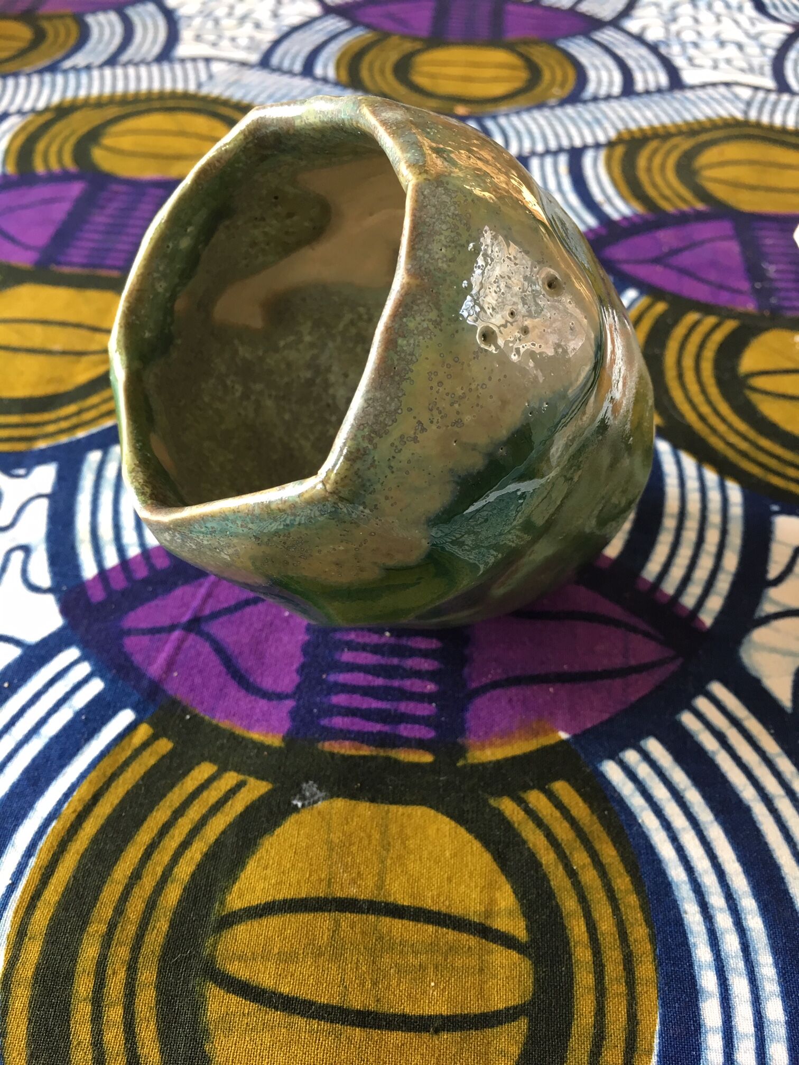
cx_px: 400
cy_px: 532
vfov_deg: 61.7
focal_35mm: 29
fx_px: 892
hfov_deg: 48.2
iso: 100
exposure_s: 1/33
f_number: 2.2
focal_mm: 4.15
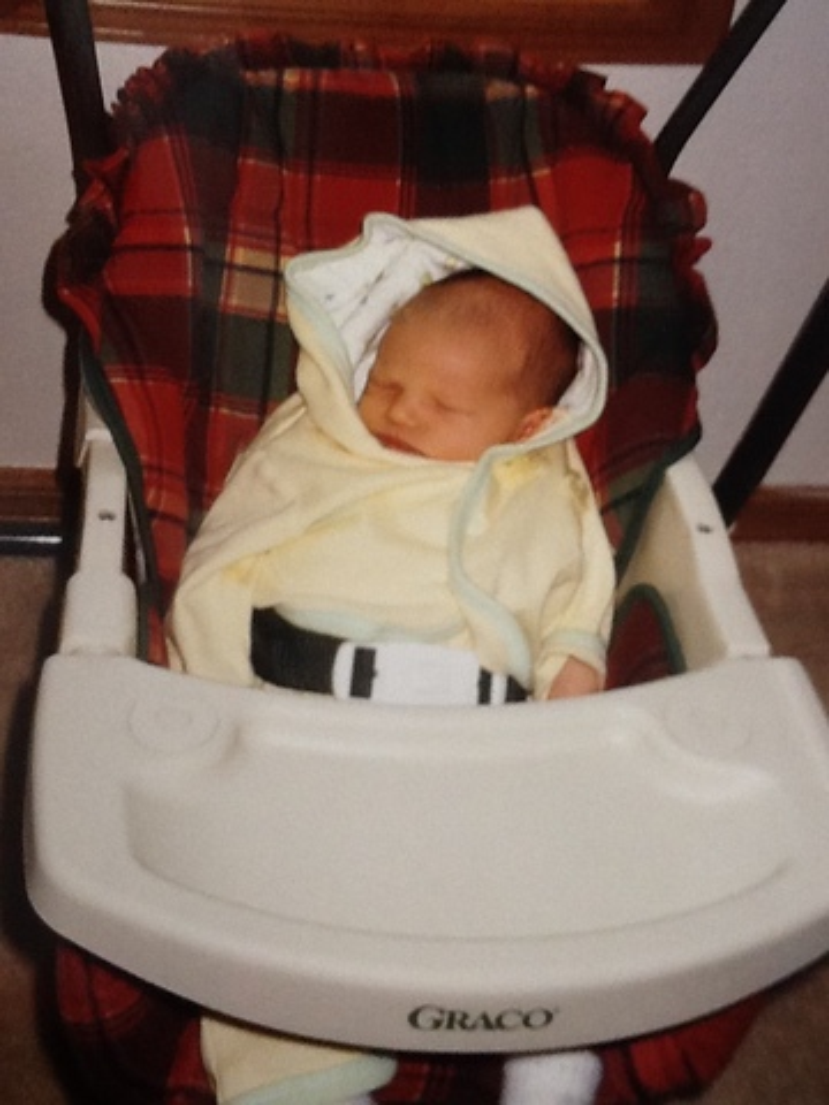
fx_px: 1405
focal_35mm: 44
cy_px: 552
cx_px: 414
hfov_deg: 32.9
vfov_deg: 42.9
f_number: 2.4
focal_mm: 2.03
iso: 80
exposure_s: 1/30
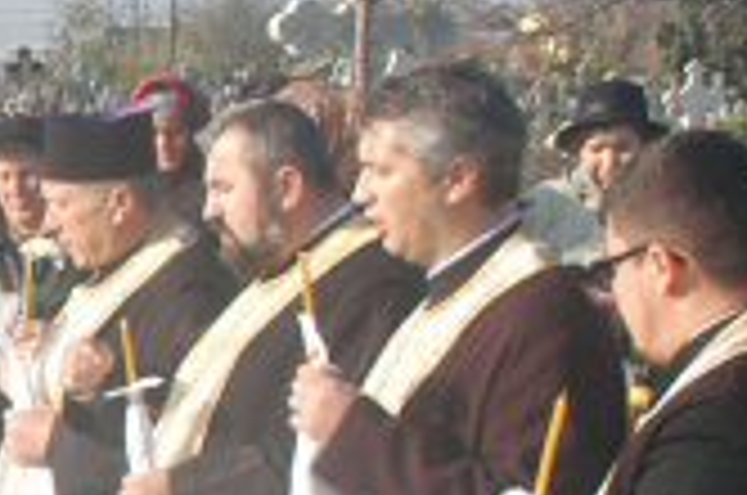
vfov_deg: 6.4
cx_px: -945
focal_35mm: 211
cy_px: 648
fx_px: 4366
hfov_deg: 9.0
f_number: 9
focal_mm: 25
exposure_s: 1/320
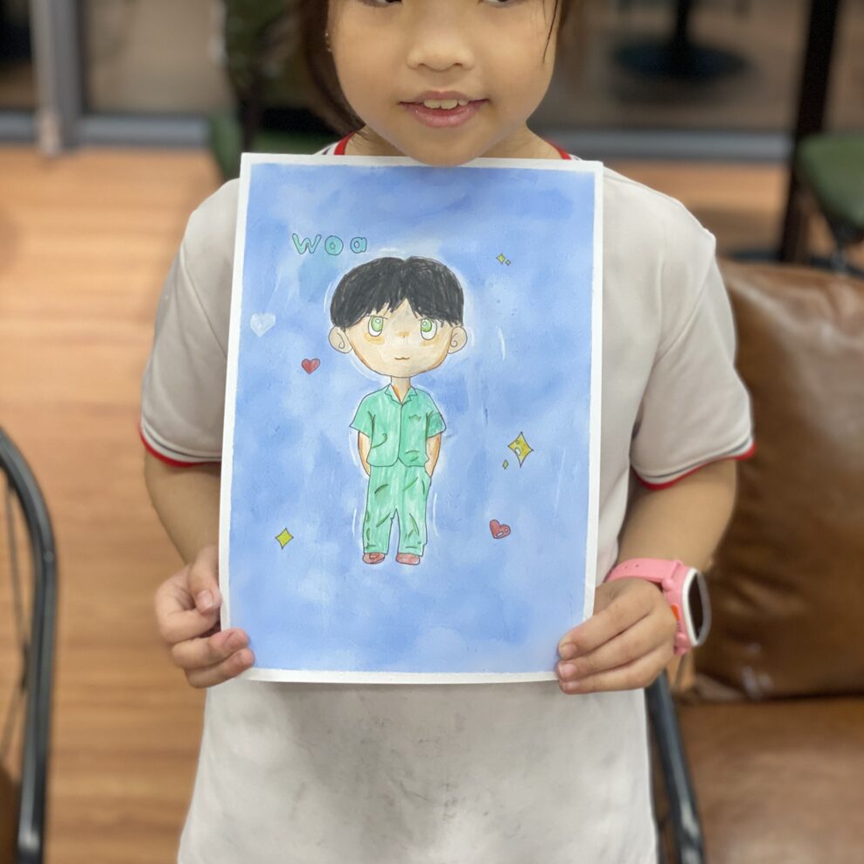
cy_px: 318
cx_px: 436
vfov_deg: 27.6
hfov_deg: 27.7
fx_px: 1751
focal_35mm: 62
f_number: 2
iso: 200
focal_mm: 6
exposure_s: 1/122
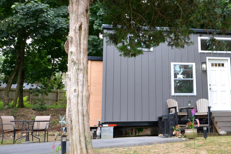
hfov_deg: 40.7
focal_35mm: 47
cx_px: 174
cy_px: 64
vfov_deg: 28.6
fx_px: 302
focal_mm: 20
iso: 720
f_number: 8
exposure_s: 1/60
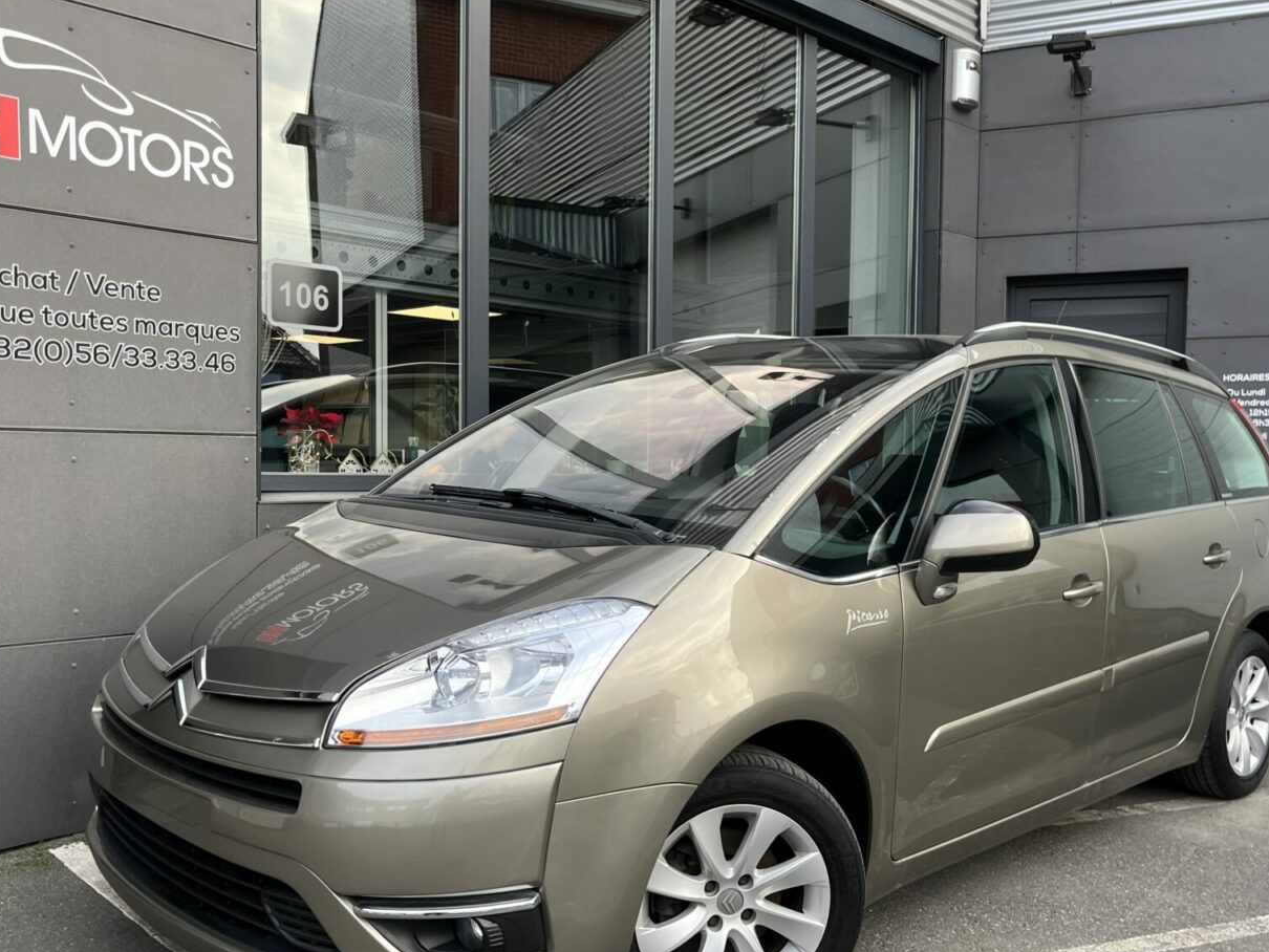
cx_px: 639
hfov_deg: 55.3
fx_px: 1210
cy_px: 494
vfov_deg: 43.0
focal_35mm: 33
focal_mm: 5.1
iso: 50
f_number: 1.6
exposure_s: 1/298
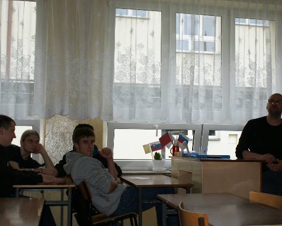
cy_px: 113
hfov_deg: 36.6
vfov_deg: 29.7
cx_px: 155
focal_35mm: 51
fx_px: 426
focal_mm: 30
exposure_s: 1/50
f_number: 5
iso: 100
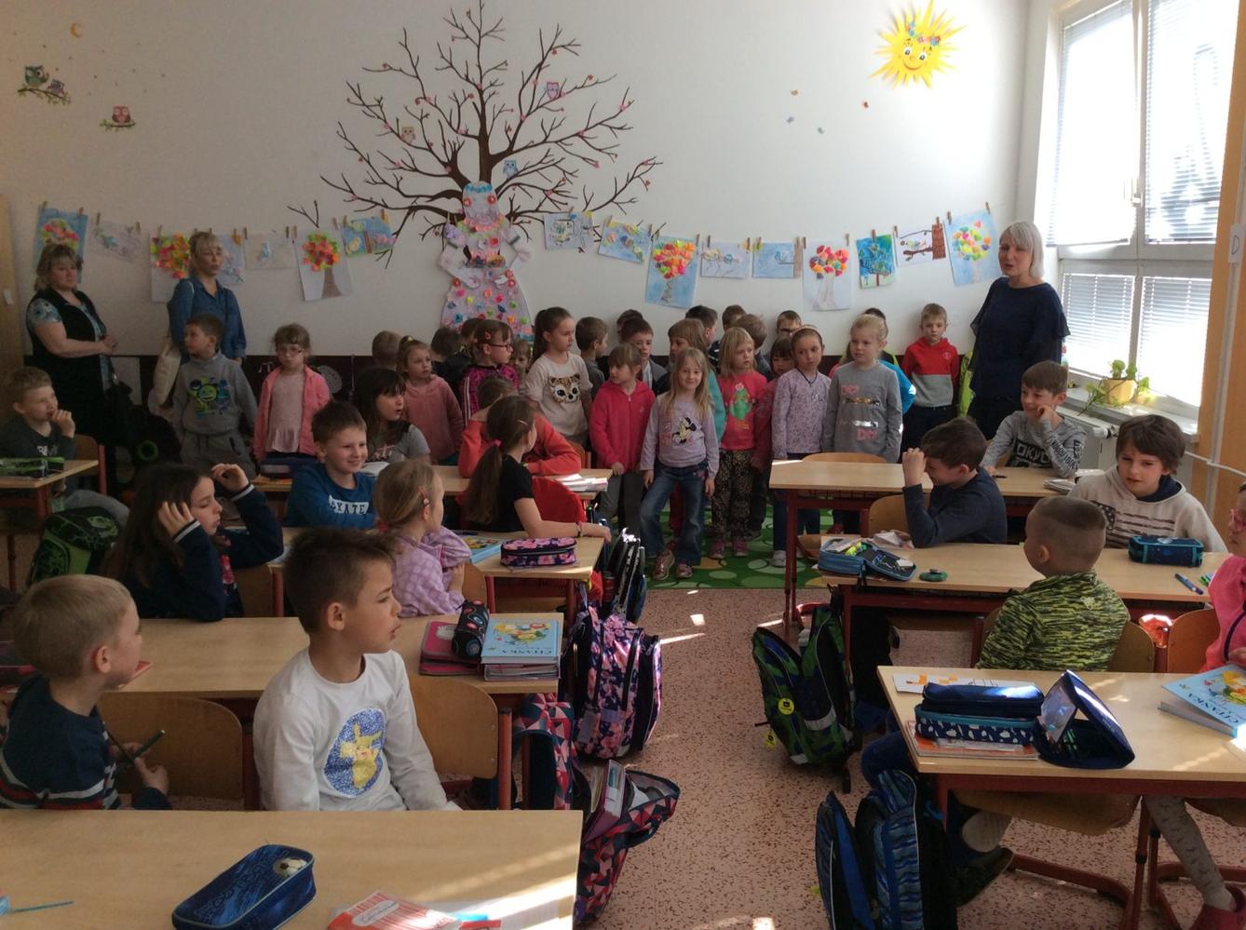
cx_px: 623
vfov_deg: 44.0
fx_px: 1150
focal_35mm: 32
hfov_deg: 56.9
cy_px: 465
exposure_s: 1/100
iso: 40
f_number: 2.4
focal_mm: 3.3
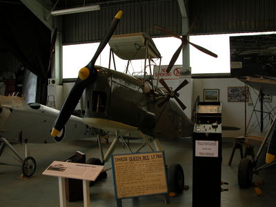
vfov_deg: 40.7
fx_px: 279
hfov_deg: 52.6
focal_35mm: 35
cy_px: 104
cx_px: 138
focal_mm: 8.9
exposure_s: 1/117
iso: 100
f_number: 3.5
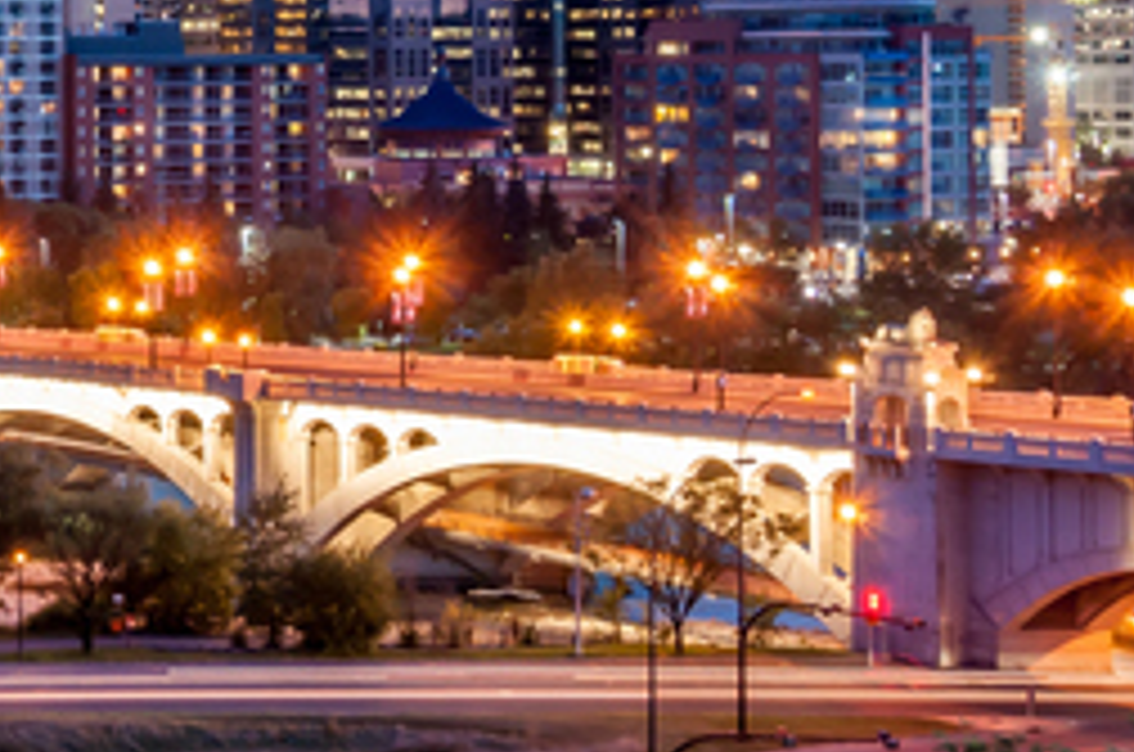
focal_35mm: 95
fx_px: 2987
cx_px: -443
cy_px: -185
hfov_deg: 19.4
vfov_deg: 13.9
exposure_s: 8
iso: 200
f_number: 16
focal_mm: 22
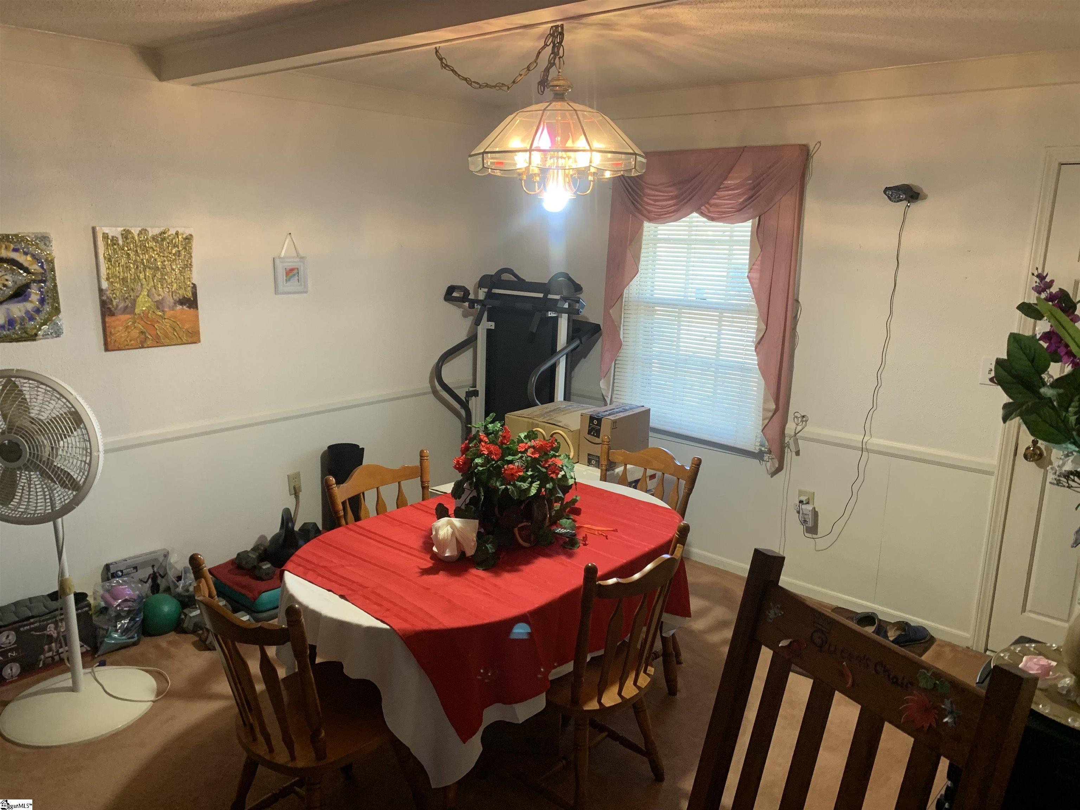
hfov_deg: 67.3
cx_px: 540
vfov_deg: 53.1
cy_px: 405
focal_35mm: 26
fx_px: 811
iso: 200
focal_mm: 4.25
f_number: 1.8
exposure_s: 1/60
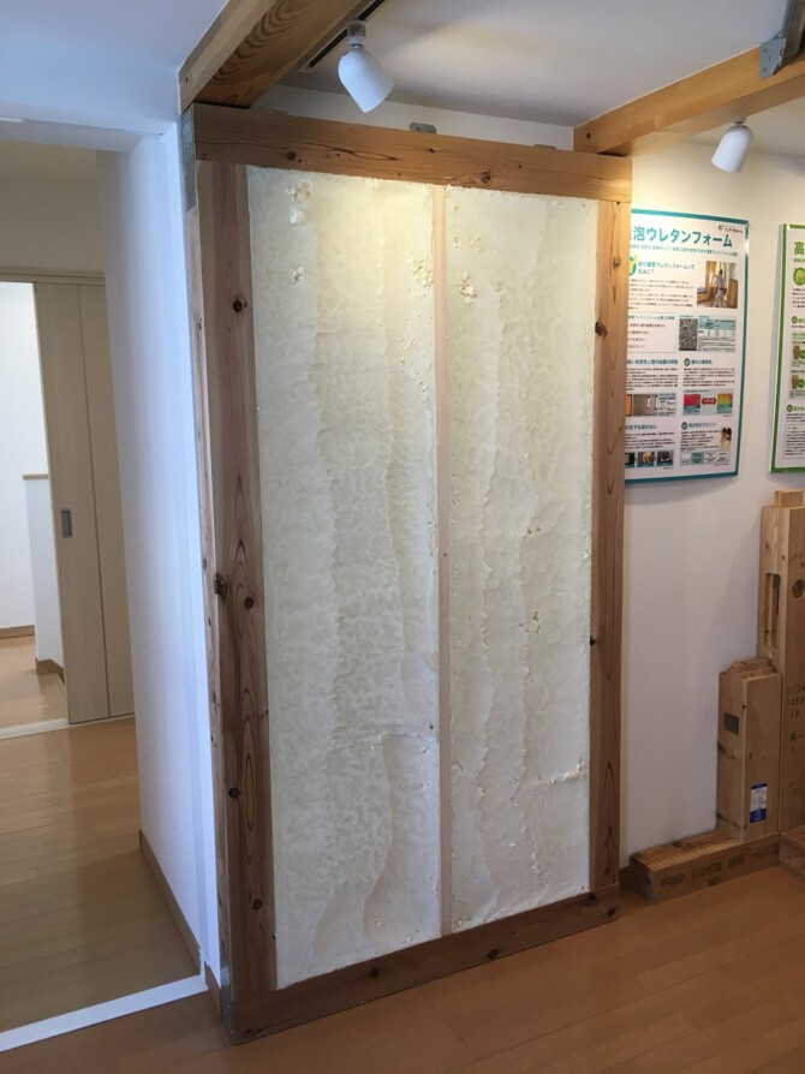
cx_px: 402
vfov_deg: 61.7
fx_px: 900
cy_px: 537
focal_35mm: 29
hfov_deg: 48.2
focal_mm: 4.15
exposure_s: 1/30
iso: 32
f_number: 2.2
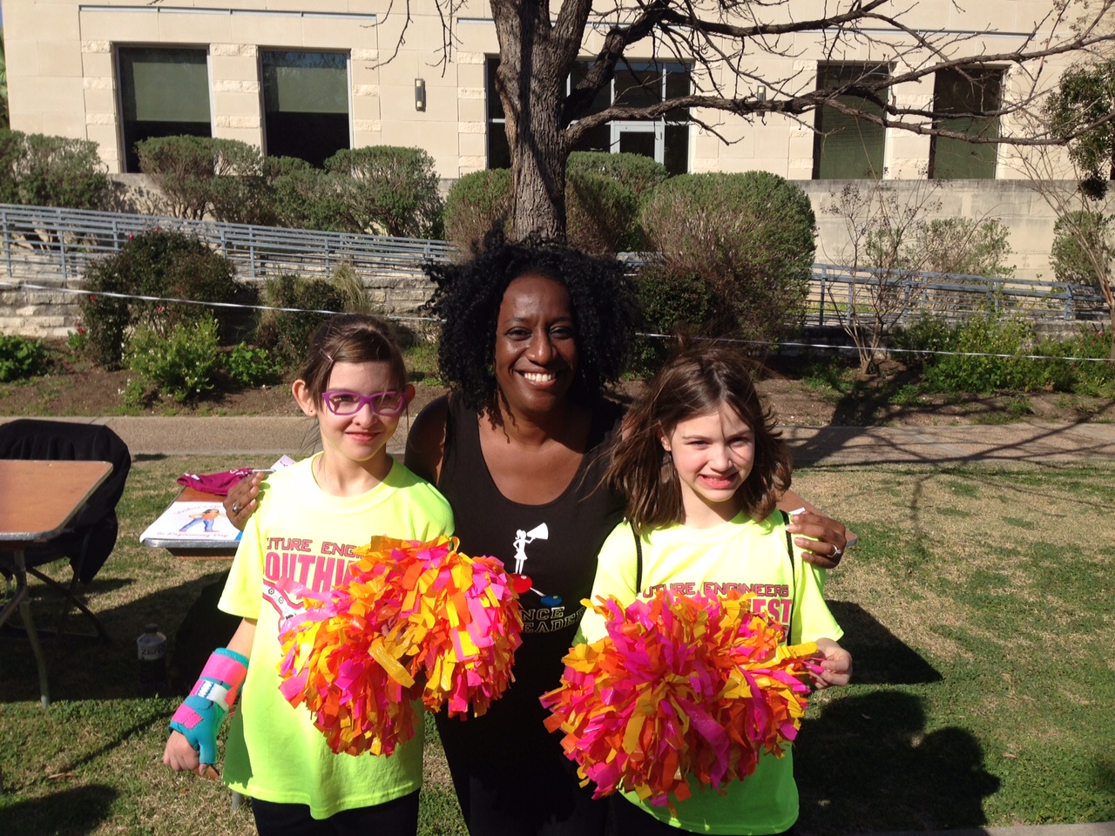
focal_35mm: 33
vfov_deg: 42.9
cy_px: 418
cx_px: 558
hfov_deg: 55.4
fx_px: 1063
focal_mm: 4.12
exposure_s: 1/1748
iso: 50
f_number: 2.4
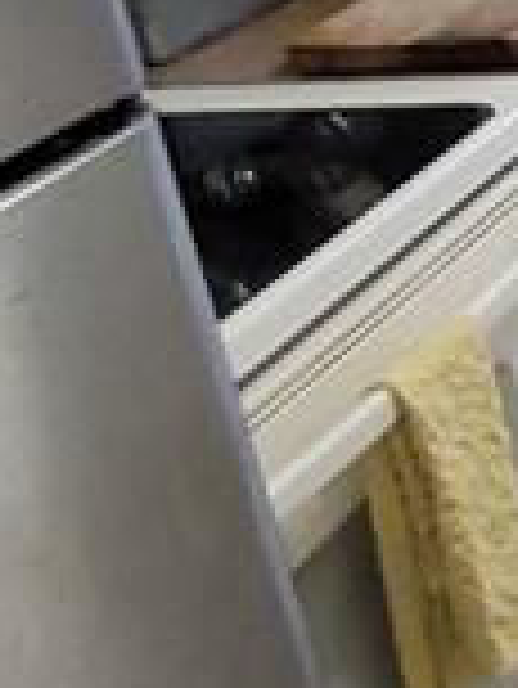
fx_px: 2032
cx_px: 1473
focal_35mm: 102
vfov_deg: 19.2
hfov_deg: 10.8
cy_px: 207
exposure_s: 1/60
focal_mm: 2.2
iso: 400
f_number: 2.2
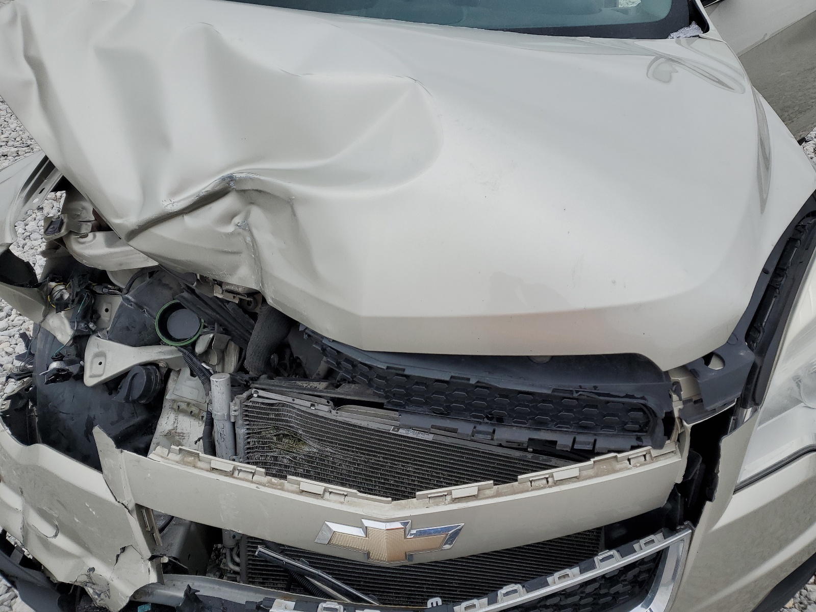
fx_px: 613
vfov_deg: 53.1
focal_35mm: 26
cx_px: 408
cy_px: 306
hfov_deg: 67.3
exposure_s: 1/333
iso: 50
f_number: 1.5
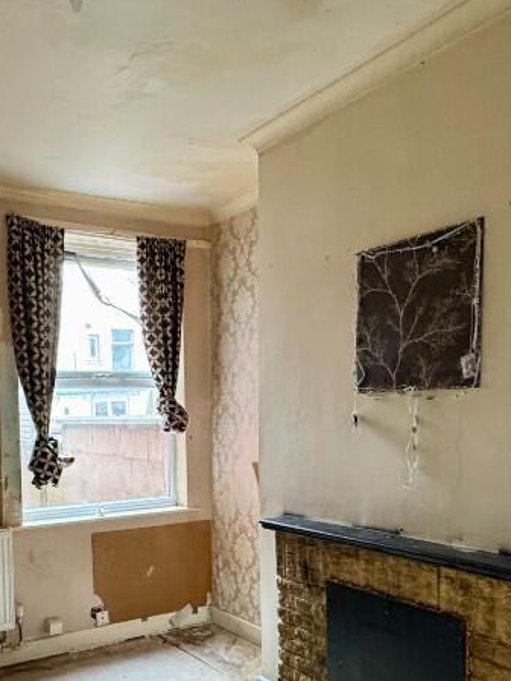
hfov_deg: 42.8
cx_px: 128
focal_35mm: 32
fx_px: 630
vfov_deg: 55.4
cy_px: 465
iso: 320
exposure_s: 1/62
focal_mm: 2.22
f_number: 2.2
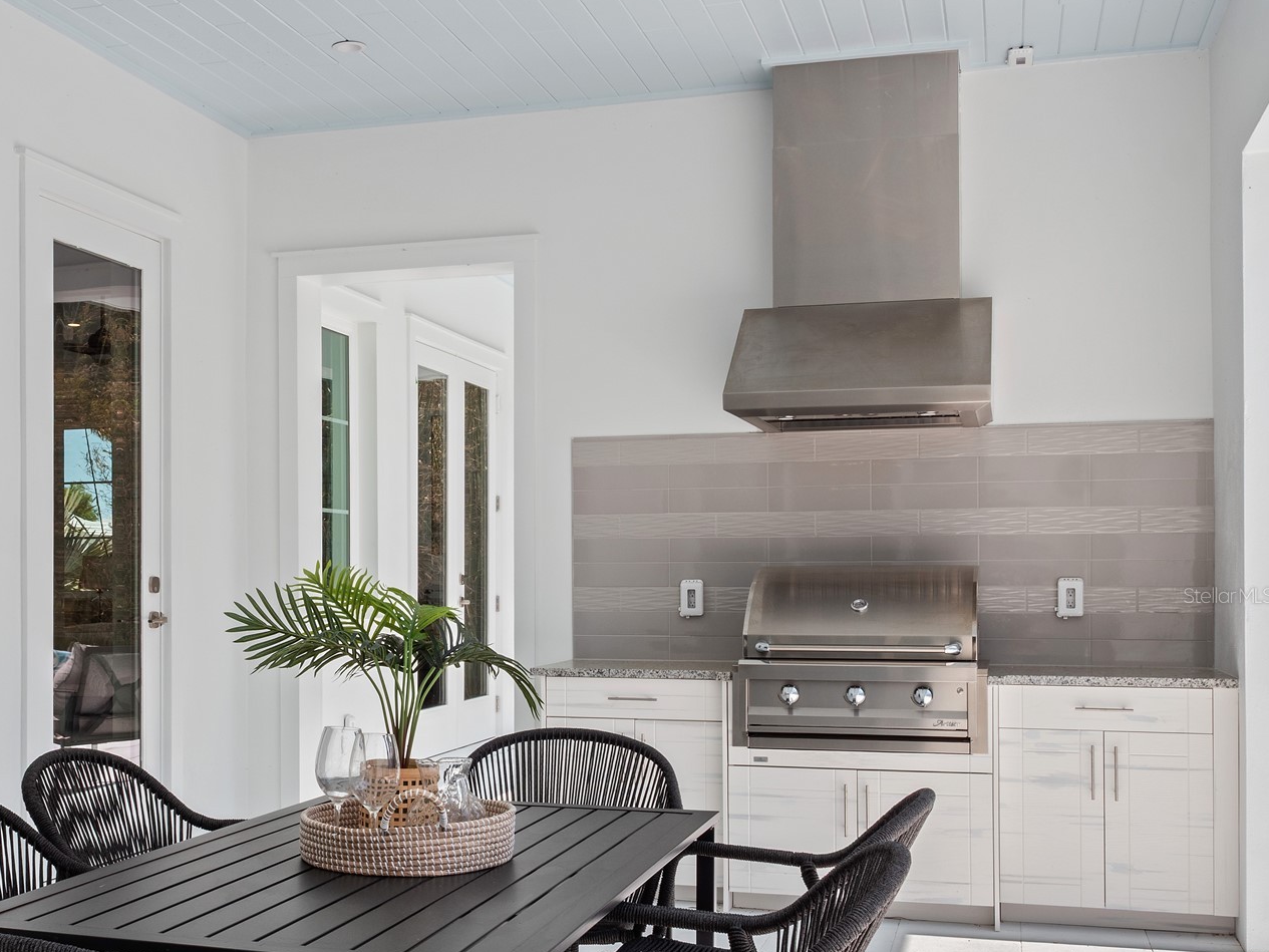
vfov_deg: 33.4
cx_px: 475
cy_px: 595
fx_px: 1577
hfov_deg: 43.5
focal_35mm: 43
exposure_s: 1/60
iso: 200
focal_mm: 17
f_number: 13
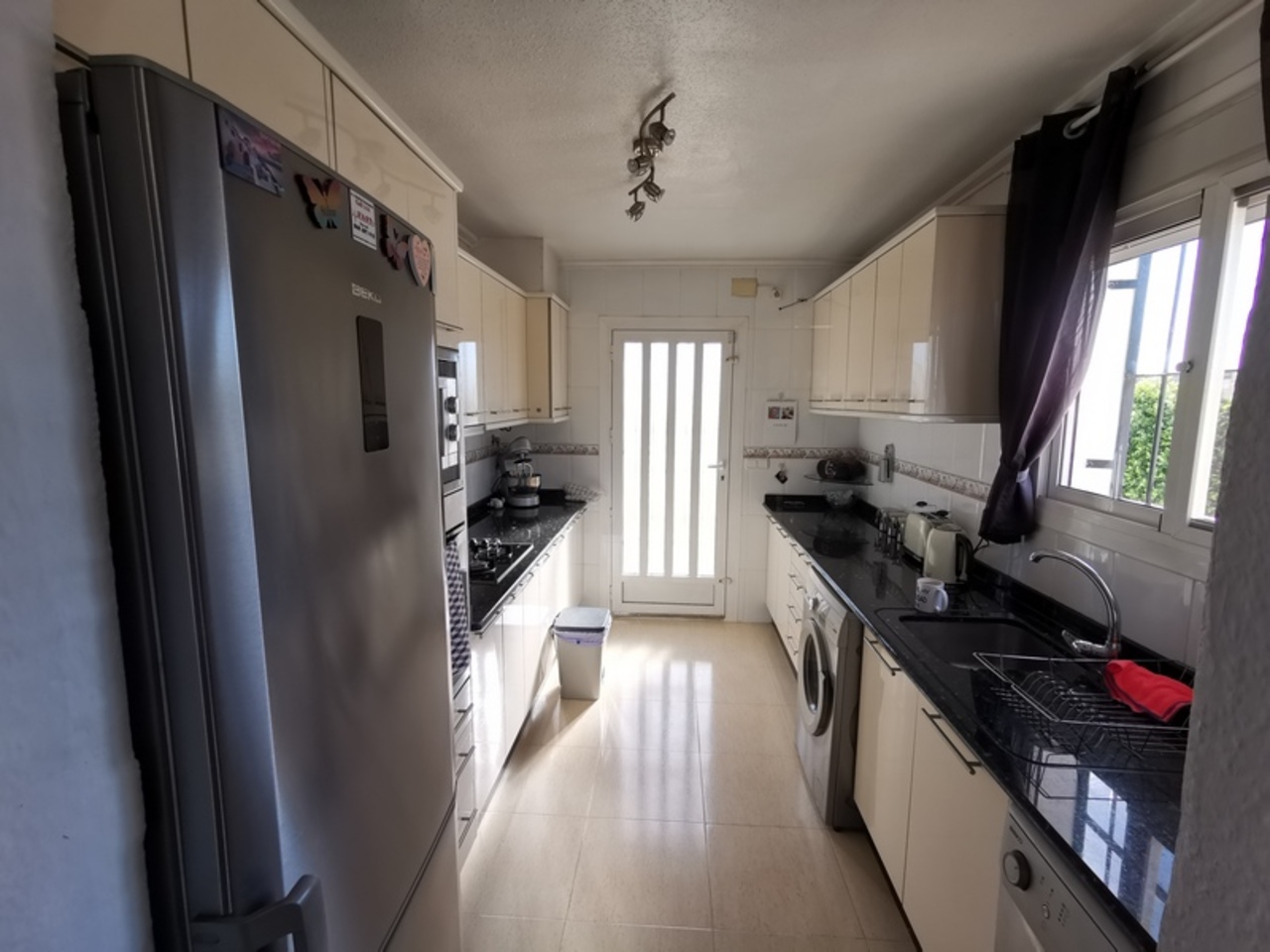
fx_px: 587
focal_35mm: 16
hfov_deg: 94.5
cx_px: 635
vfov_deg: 78.1
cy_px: 476
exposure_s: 1/103
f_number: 2.2
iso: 50
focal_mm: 2.35
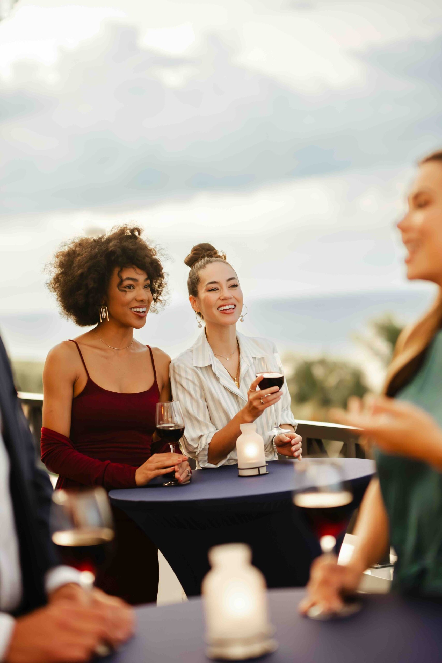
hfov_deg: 18.2
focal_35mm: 75
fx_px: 1381
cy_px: 332
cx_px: 221
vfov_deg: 27.0
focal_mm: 50
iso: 1000
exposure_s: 1/160
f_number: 1.4
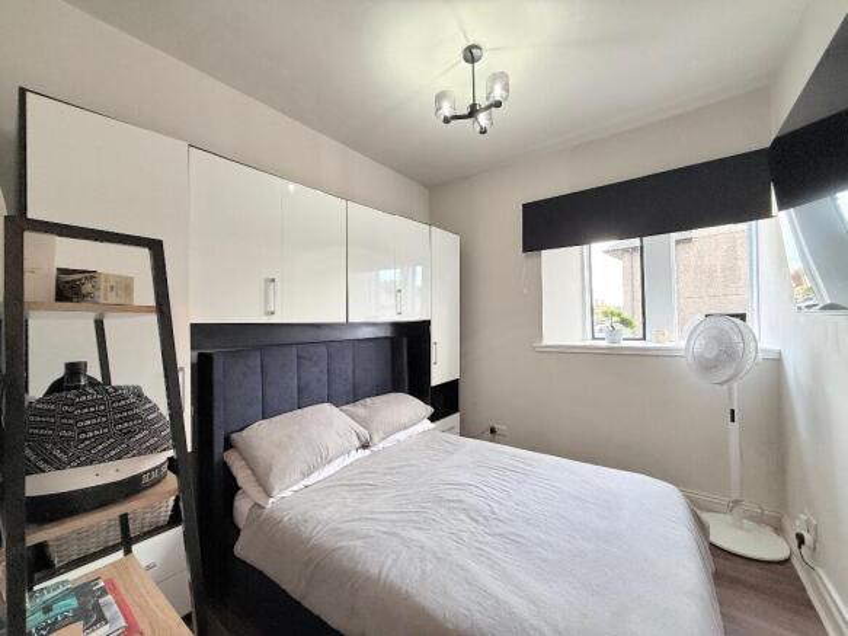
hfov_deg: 102.1
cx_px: 424
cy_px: 318
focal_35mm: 14
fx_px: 343
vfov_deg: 85.7
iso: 200
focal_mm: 2.22
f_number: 2.2
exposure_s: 1/50
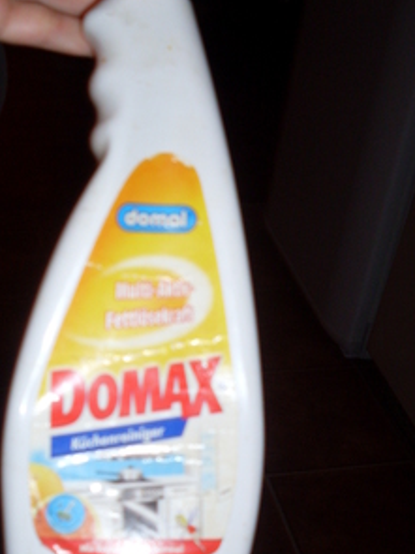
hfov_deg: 25.1
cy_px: 351
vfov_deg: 33.1
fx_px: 928
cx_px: 139
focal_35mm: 58
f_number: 2.8
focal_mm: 6.3
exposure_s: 1/45
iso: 100
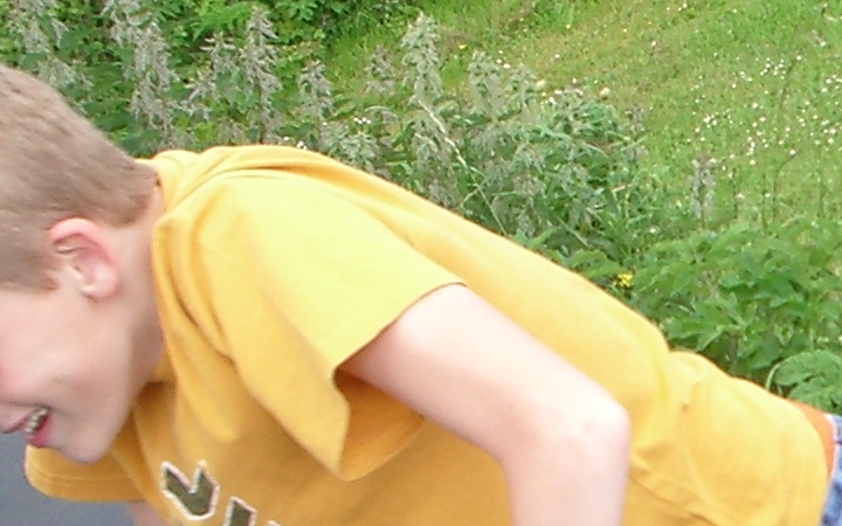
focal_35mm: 132
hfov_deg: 15.1
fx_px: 3029
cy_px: 375
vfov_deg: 9.9
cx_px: 1097
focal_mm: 5.8
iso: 80
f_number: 2.6
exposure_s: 1/320
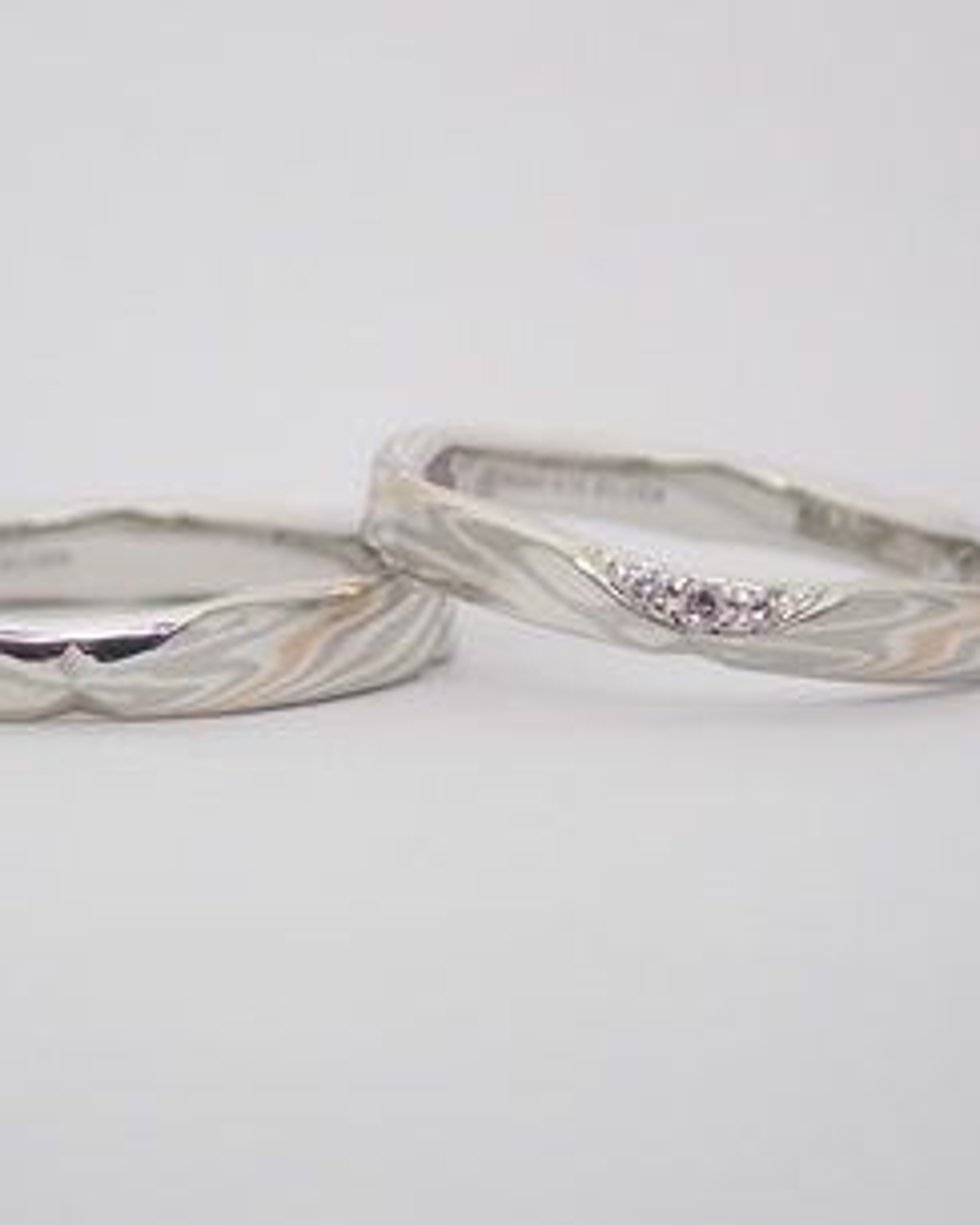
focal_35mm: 111
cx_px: 386
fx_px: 4024
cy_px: 612
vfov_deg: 17.3
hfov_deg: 13.9
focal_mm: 13.65
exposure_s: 1/125
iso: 200
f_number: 4.1
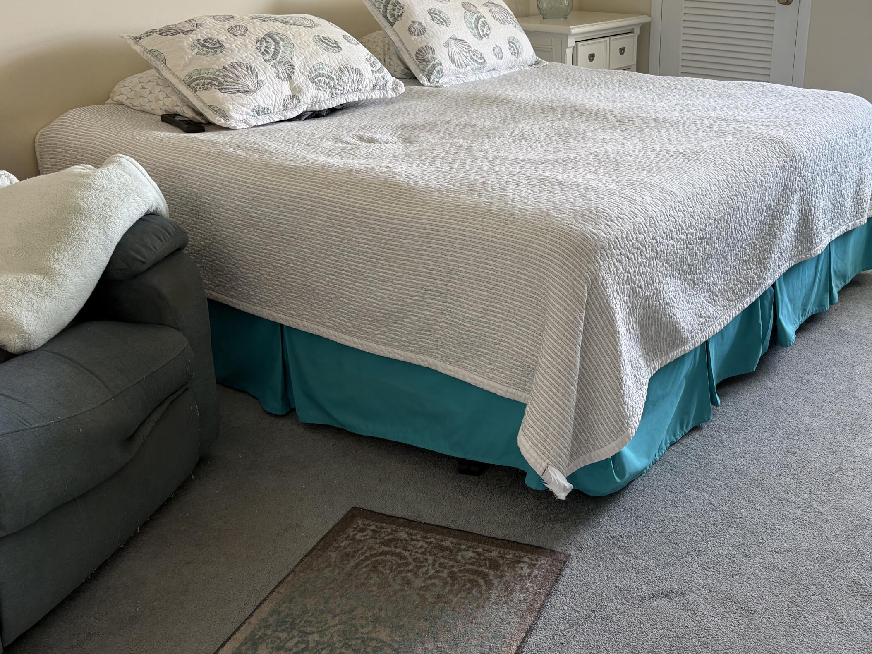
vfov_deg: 38.3
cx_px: 585
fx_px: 932
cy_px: 234
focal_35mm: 37
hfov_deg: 49.2
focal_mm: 5.96
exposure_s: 1/120
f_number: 1.6
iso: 100
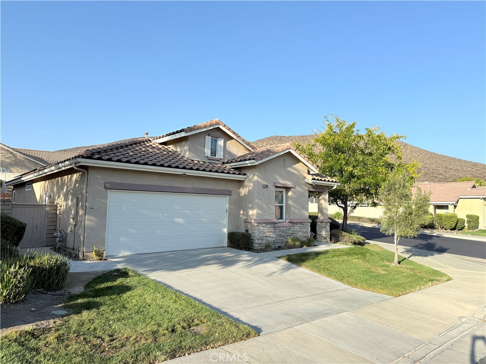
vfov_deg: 56.8
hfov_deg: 71.6
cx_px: 243
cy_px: 182
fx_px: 337
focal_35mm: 24
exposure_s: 1/3279
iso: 80
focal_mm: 6.76
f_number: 1.78
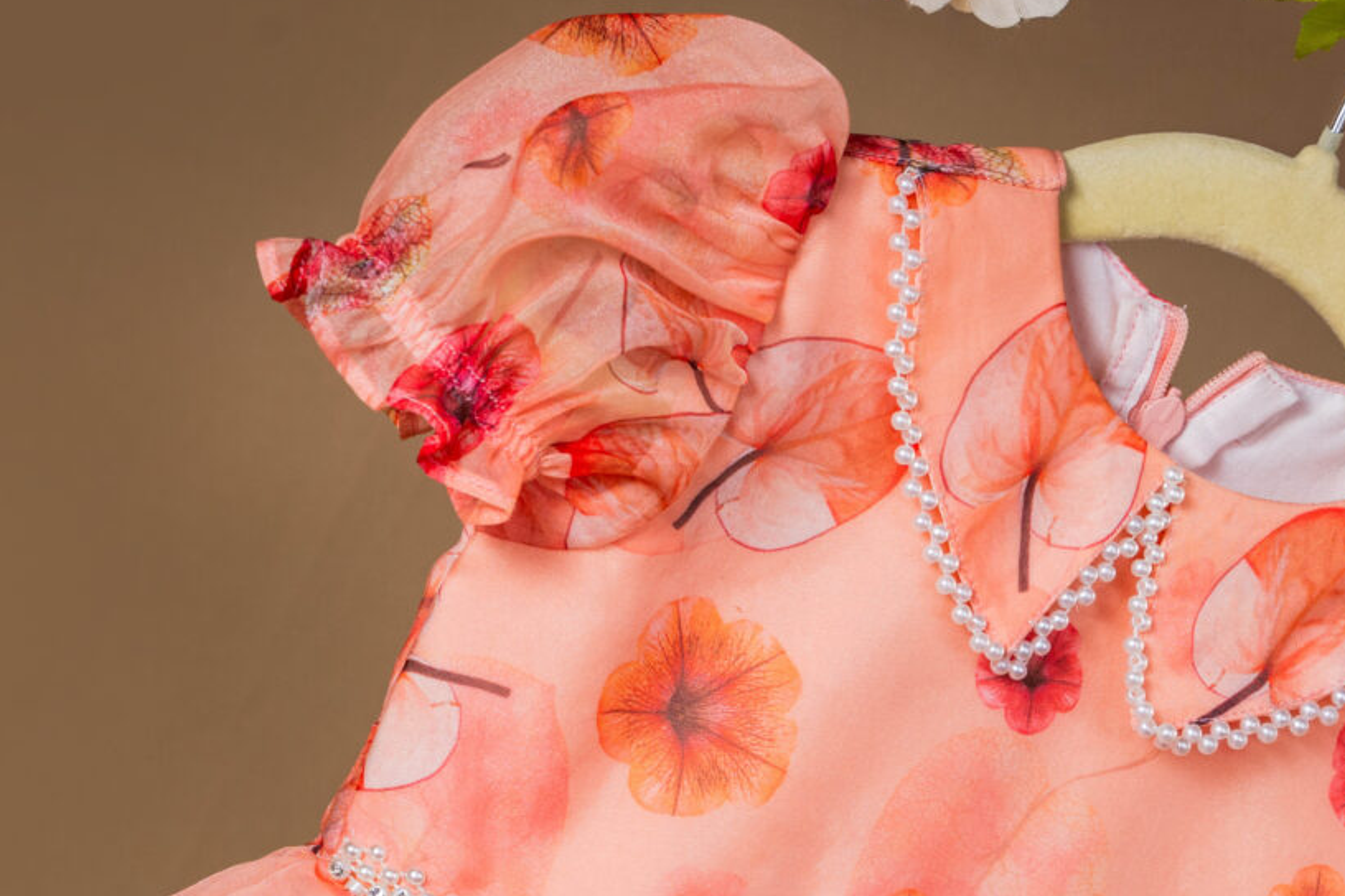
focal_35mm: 247
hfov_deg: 8.3
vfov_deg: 5.6
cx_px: 1185
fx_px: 9227
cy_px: 713
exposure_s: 1/200
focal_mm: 105
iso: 50
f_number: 9
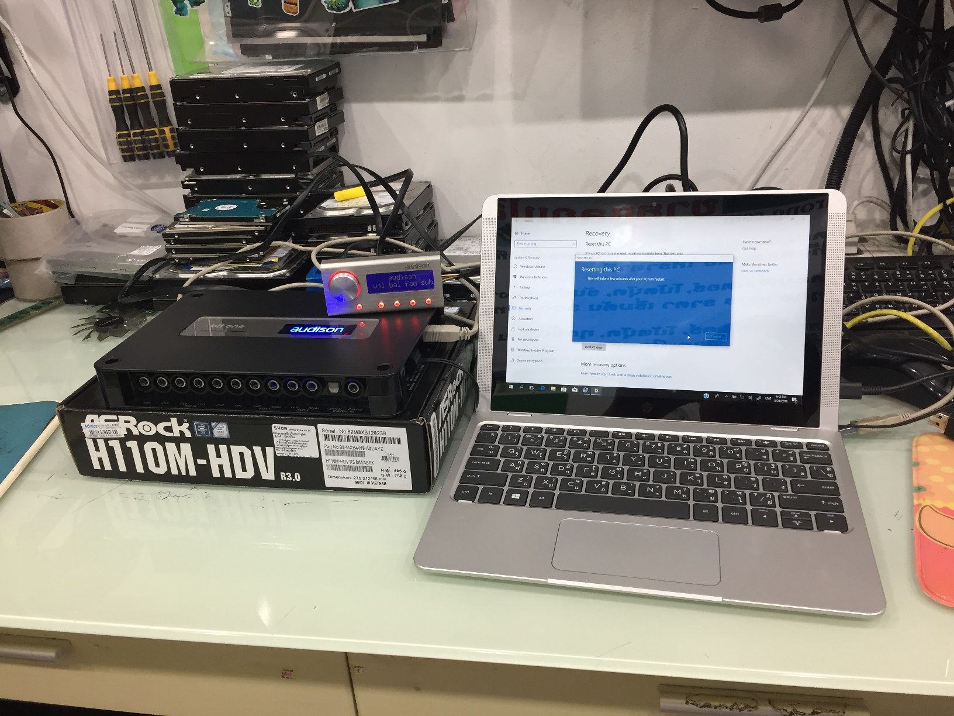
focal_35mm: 29
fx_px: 799
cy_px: 358
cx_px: 477
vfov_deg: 48.2
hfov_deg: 61.7
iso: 80
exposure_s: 1/33
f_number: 2.2
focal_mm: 4.15
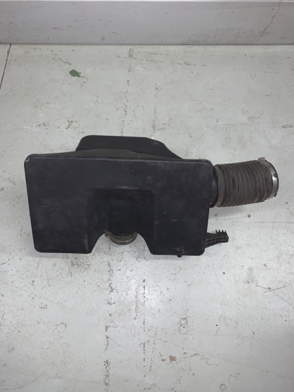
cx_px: 147
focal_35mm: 26
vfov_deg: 67.3
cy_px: 196
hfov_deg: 53.1
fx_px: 294
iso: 40
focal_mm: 4.25
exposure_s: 1/14
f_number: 1.8
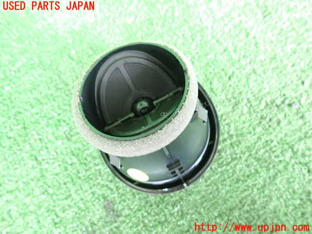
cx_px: 156
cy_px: 117
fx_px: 225
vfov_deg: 54.9
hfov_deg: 69.4
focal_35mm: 25
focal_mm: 4.5
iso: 800
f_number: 2
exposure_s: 1/20
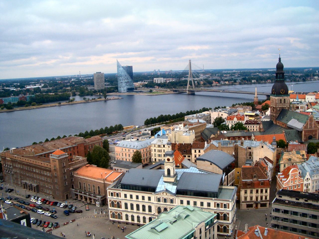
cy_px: 120
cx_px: 160
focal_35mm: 35
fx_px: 323
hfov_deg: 52.6
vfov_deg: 40.7
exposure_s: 1/400
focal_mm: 5.8
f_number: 4.3
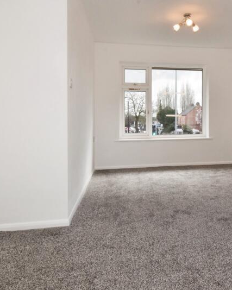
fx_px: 232
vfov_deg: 63.8
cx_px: 167
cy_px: 124
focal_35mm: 27
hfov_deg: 51.4
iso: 1000
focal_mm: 10
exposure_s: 1/60
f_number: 18
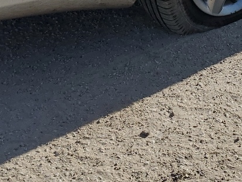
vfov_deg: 13.0
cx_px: 183
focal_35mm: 101
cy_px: -162
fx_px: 706
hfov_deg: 19.3
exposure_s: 1/10000
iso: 50
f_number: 1.5
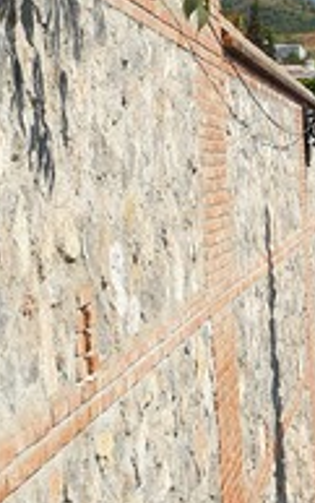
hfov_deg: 8.8
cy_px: 295
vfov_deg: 14.5
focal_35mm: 144
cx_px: 531
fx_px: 1974
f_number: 4.5
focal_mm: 7.4
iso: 100
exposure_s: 1/250
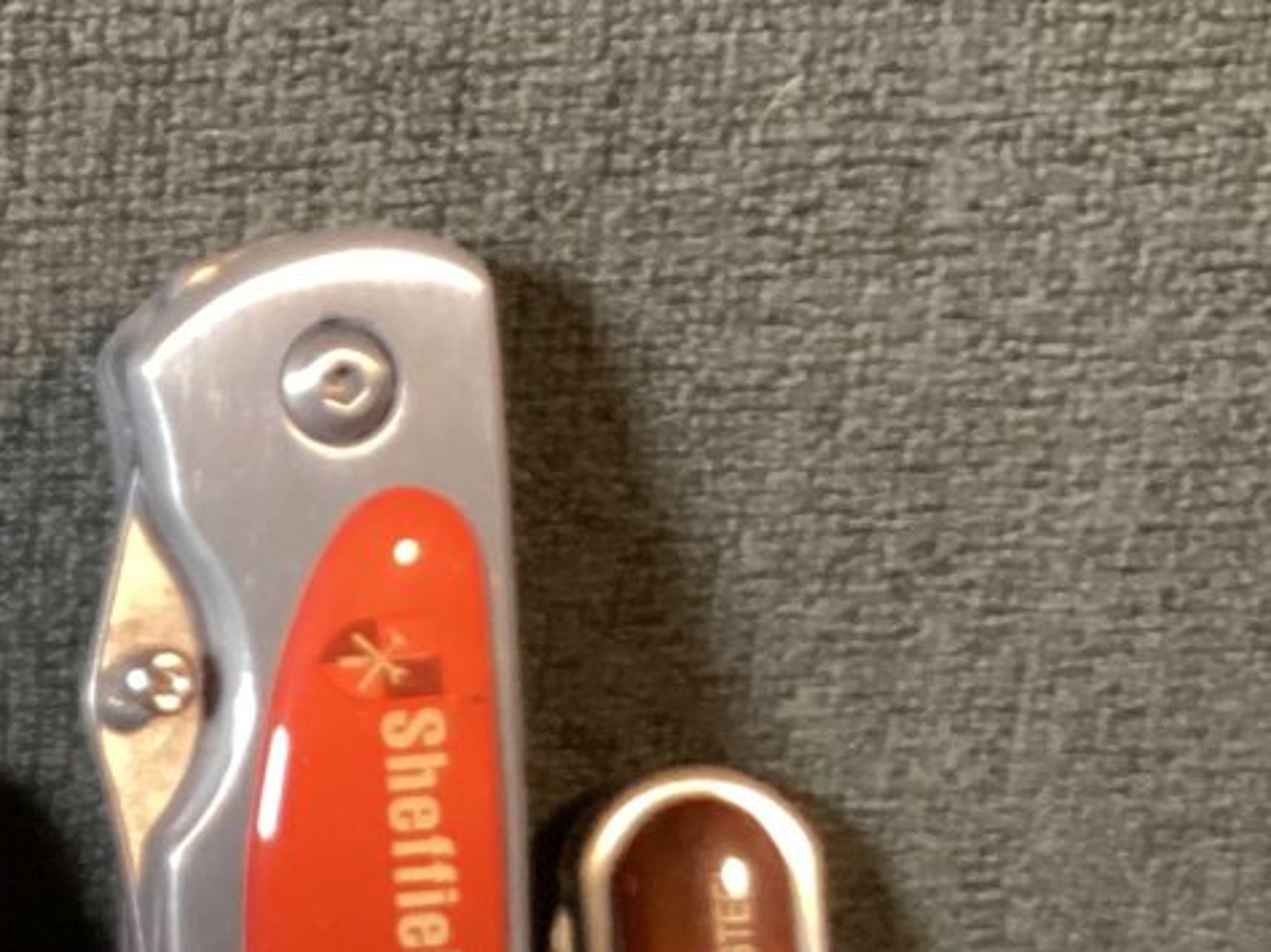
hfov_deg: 17.6
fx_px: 3633
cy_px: 707
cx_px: -704
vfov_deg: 14.9
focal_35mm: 99
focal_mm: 3.3
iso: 320
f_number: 2.4
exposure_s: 1/50
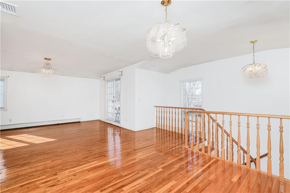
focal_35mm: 16
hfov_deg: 96.8
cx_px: 145
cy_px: 96
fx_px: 129
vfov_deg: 73.7
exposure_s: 1/60
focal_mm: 16
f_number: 5.6
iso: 50
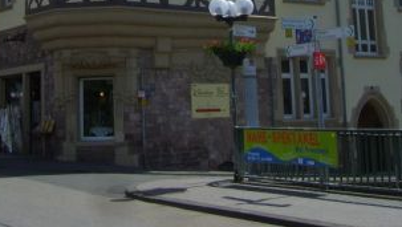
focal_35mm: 75
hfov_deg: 28.1
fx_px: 800
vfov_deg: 15.2
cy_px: -88
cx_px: 153
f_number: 6.4
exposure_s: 1/500
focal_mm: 7.8
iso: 50
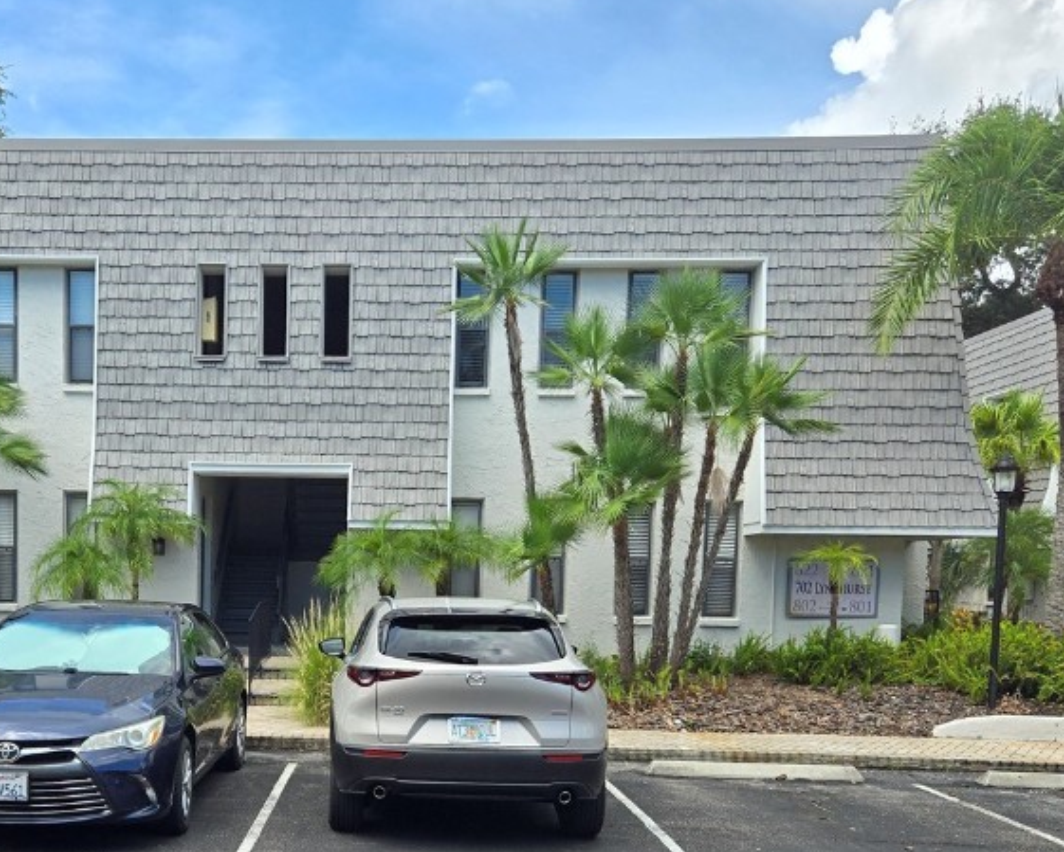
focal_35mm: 41
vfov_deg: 35.4
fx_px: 1291
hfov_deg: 43.8
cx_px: 309
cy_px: 677
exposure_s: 1/997
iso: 25
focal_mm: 5.4
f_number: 1.8
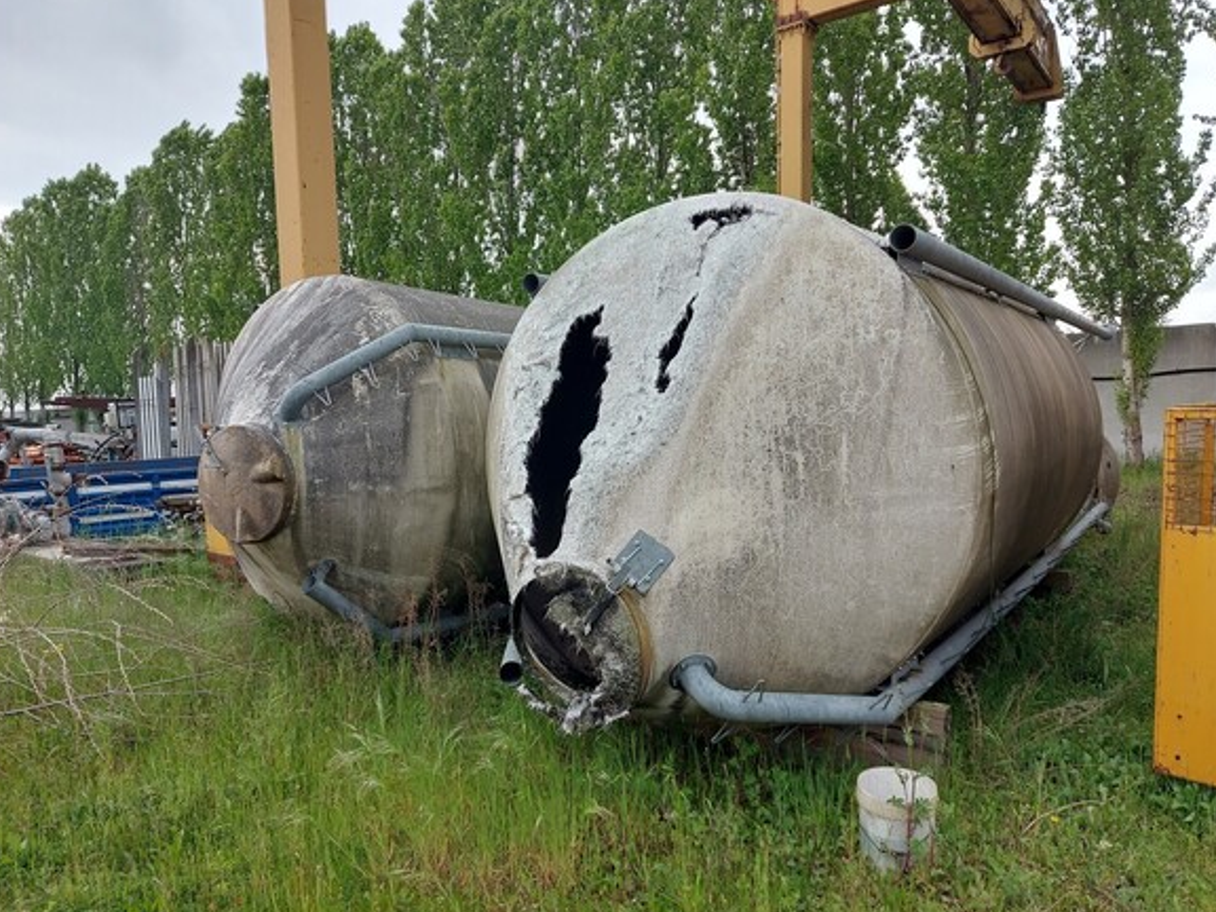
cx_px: 606
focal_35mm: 25
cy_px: 460
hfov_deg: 69.4
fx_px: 878
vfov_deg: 54.9
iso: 32
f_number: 1.8
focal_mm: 5.23
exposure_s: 1/215
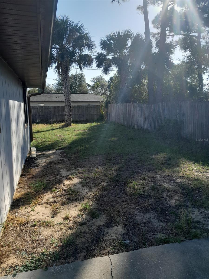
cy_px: 140
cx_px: 104
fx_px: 217
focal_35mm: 27
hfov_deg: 51.4
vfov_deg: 65.3
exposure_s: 1/279
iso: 40
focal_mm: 4
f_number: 1.8
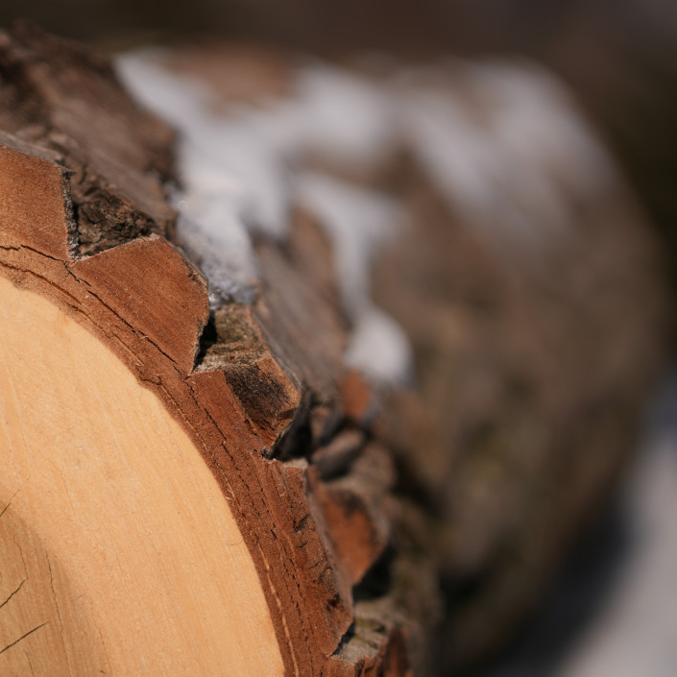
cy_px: 339
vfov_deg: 13.6
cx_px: 209
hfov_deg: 13.6
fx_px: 2832
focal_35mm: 128
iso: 100
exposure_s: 1/3200
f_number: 2.8
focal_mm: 100
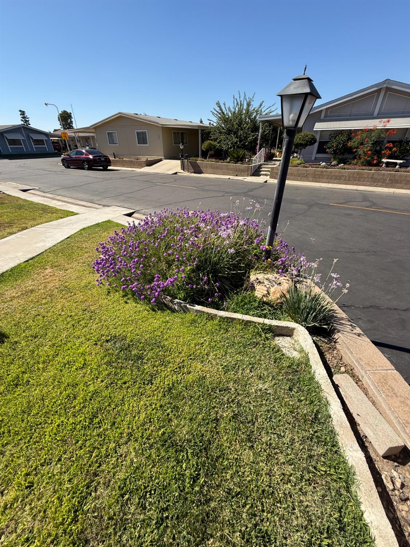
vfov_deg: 102.1
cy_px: 274
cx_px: 205
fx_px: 221
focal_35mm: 14
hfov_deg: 85.7
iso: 20
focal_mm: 2.22
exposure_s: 1/625
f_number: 2.2
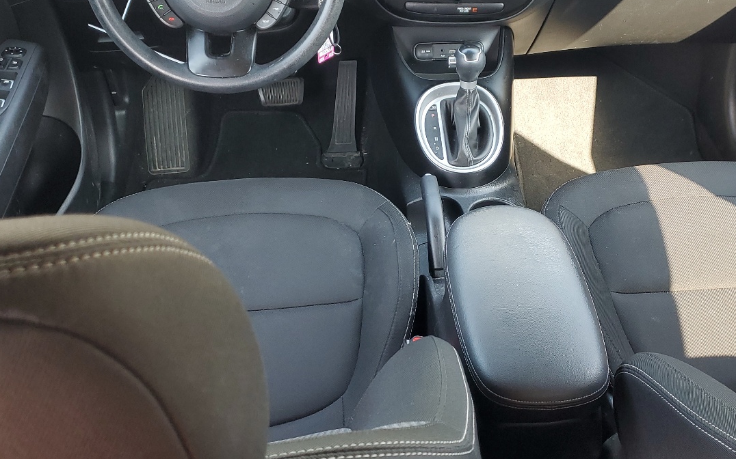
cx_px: 421
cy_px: 195
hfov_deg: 48.1
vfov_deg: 31.2
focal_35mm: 41
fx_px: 822
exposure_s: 1/60.2
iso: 55
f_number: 1.5
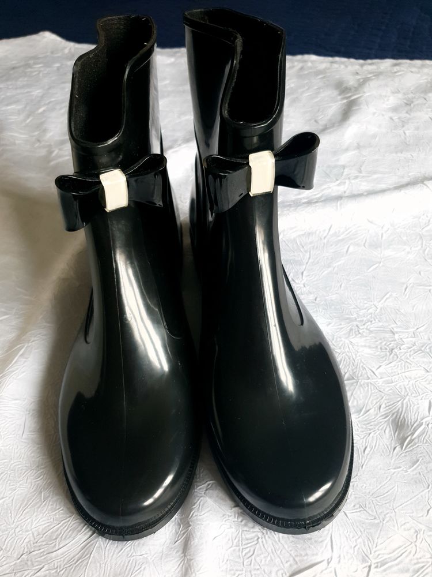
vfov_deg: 67.3
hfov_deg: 53.1
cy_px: 288
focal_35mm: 26
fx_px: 433
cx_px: 216
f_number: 1.5
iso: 160
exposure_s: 1/50
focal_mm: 4.3
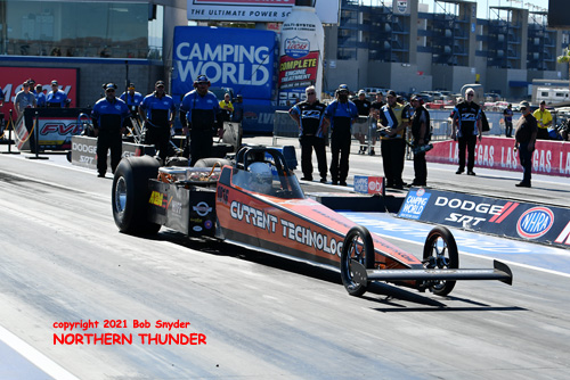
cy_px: 190
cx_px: 285
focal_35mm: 105
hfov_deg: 19.4
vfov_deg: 13.1
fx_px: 1663
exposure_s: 1/1250
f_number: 5.6
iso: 160
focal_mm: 70
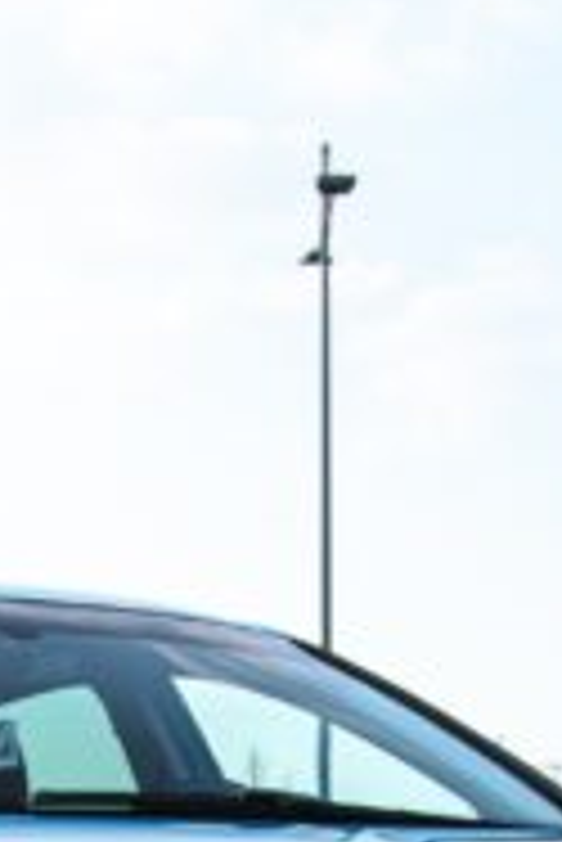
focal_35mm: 148
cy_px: 837
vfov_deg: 13.7
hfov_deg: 9.3
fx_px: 3459
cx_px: 142
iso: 200
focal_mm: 18
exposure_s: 1/160
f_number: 5.6
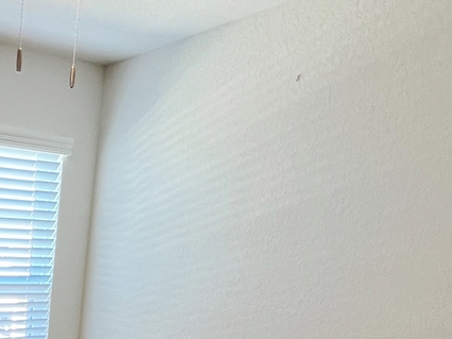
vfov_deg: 25.5
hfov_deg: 35.5
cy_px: 497
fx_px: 575
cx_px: -65
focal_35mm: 44
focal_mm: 1.57
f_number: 1.8
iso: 200
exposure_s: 1/60
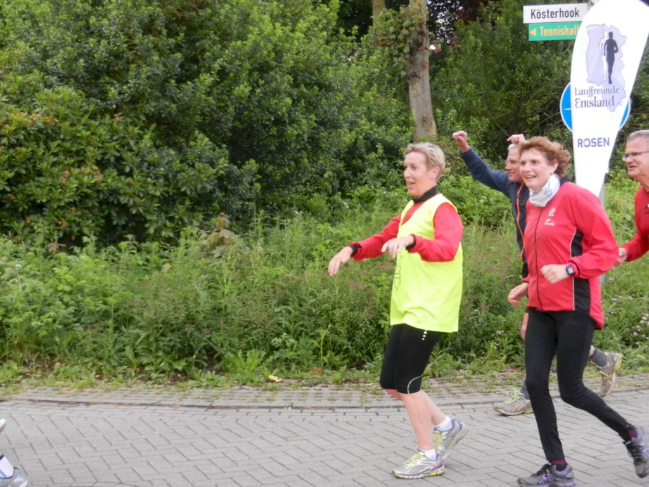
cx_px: 324
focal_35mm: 60
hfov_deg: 32.2
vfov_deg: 24.4
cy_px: 244
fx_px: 1125
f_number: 4.5
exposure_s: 1/400
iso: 800
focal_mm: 10.9
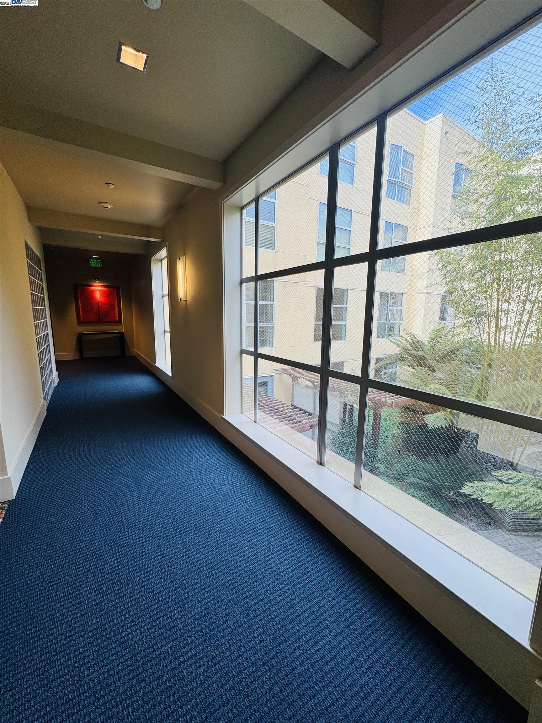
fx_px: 292
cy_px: 362
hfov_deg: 85.7
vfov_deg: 102.1
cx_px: 271
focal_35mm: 14
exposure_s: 1/120
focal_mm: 2.22
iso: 50
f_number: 2.2
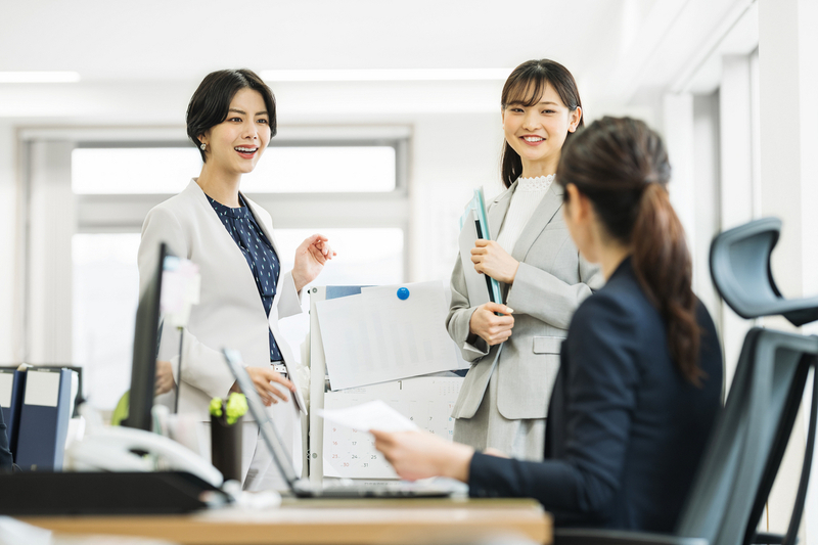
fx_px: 2385
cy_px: 272
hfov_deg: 19.5
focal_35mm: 105
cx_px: 409
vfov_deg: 13.0
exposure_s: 1/200
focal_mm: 105
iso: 250
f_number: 2.2
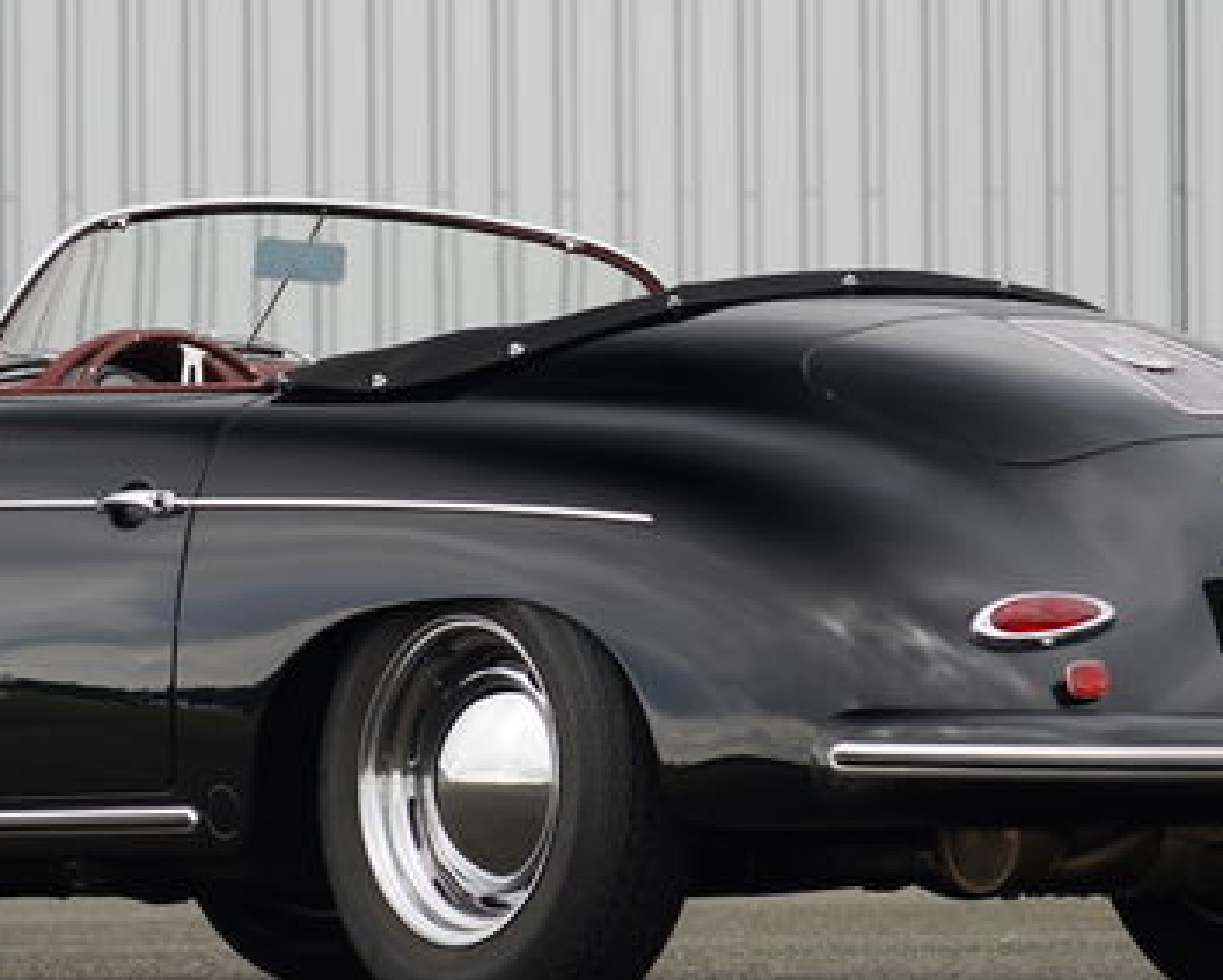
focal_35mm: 215
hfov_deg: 9.0
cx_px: 577
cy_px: 348
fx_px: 7786
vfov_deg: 7.2
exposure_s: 1/160
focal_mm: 105
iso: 200
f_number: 4
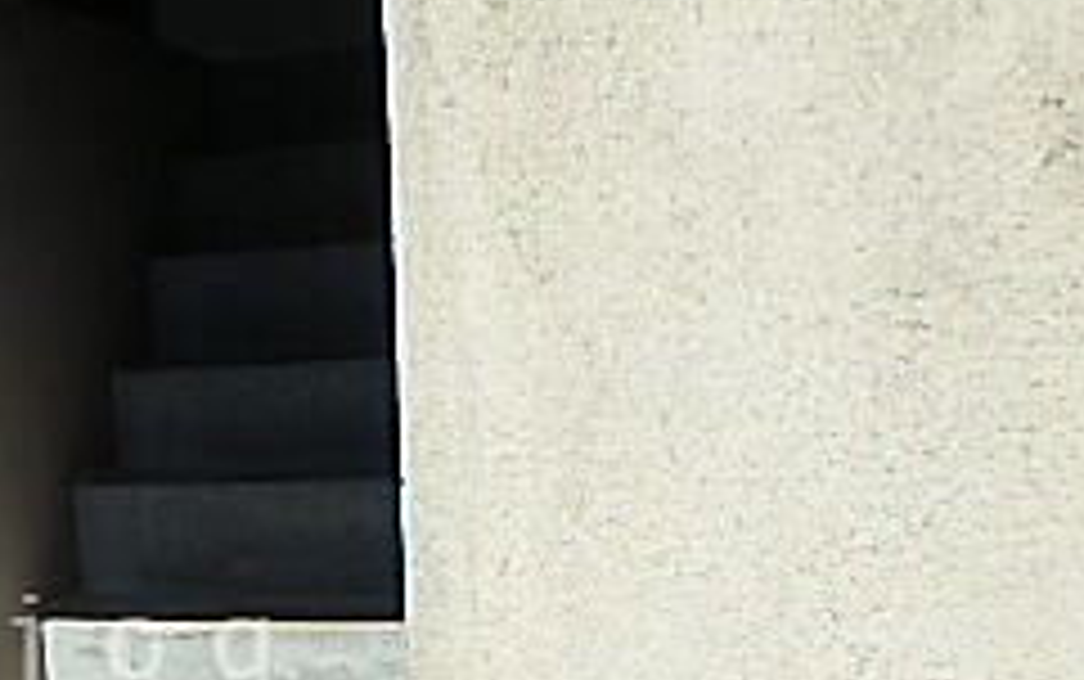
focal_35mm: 59
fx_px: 1744
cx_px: -13
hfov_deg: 31.7
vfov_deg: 21.4
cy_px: 648
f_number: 3.5
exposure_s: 1/640
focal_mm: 3.7
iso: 125
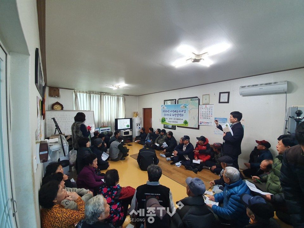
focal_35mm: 13
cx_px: 152
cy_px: 114
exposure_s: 1/60
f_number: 2.2
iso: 160
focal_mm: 1.8
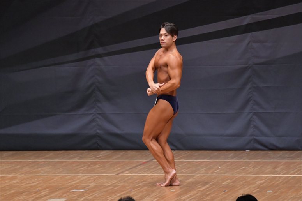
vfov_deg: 5.1
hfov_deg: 7.6
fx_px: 2264
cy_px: 100
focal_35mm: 270
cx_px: 151
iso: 6400
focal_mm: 180
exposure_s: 1/400
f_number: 5.6
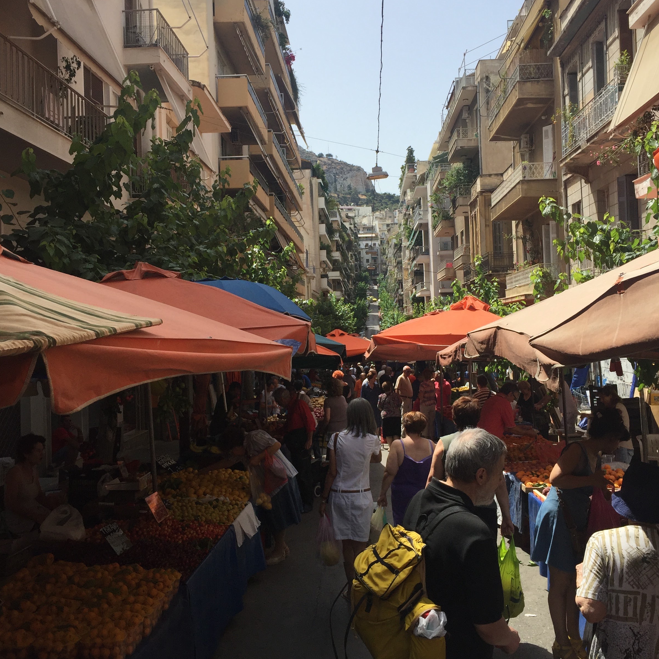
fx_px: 754
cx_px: 327
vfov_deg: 47.2
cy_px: 298
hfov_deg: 47.2
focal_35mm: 35
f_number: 2.2
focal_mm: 4.15
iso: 32
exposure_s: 1/1883
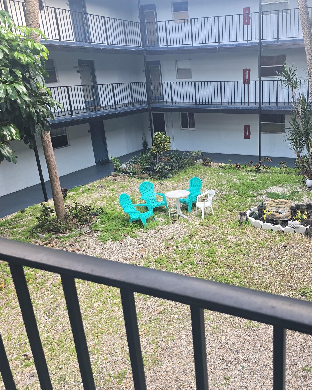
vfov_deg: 58.8
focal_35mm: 30
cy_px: 195
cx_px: 233
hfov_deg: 46.8
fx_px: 346
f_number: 1.7
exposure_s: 1/180
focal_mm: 6.3
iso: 100
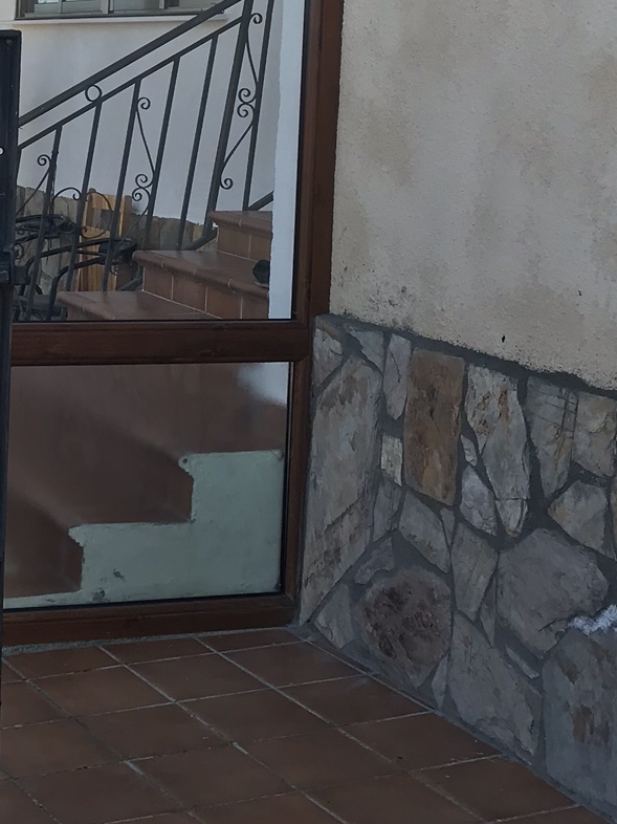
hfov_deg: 19.5
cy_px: 134
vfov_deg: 26.1
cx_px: -26
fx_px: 1736
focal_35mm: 73
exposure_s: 1/595
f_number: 1.8
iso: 20
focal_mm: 3.99
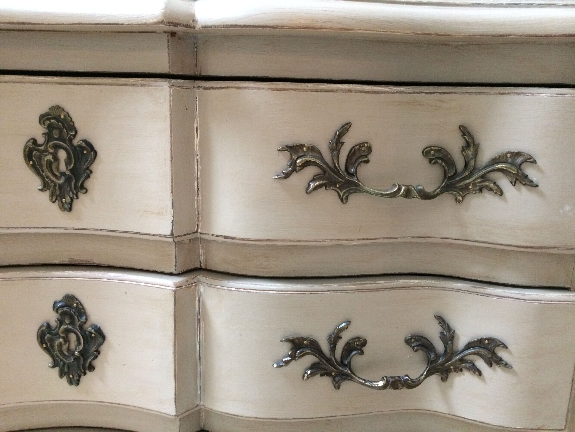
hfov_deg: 61.7
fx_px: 482
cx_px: 288
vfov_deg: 48.2
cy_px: 216
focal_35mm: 29
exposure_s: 1/17
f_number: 2.2
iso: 320
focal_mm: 4.15
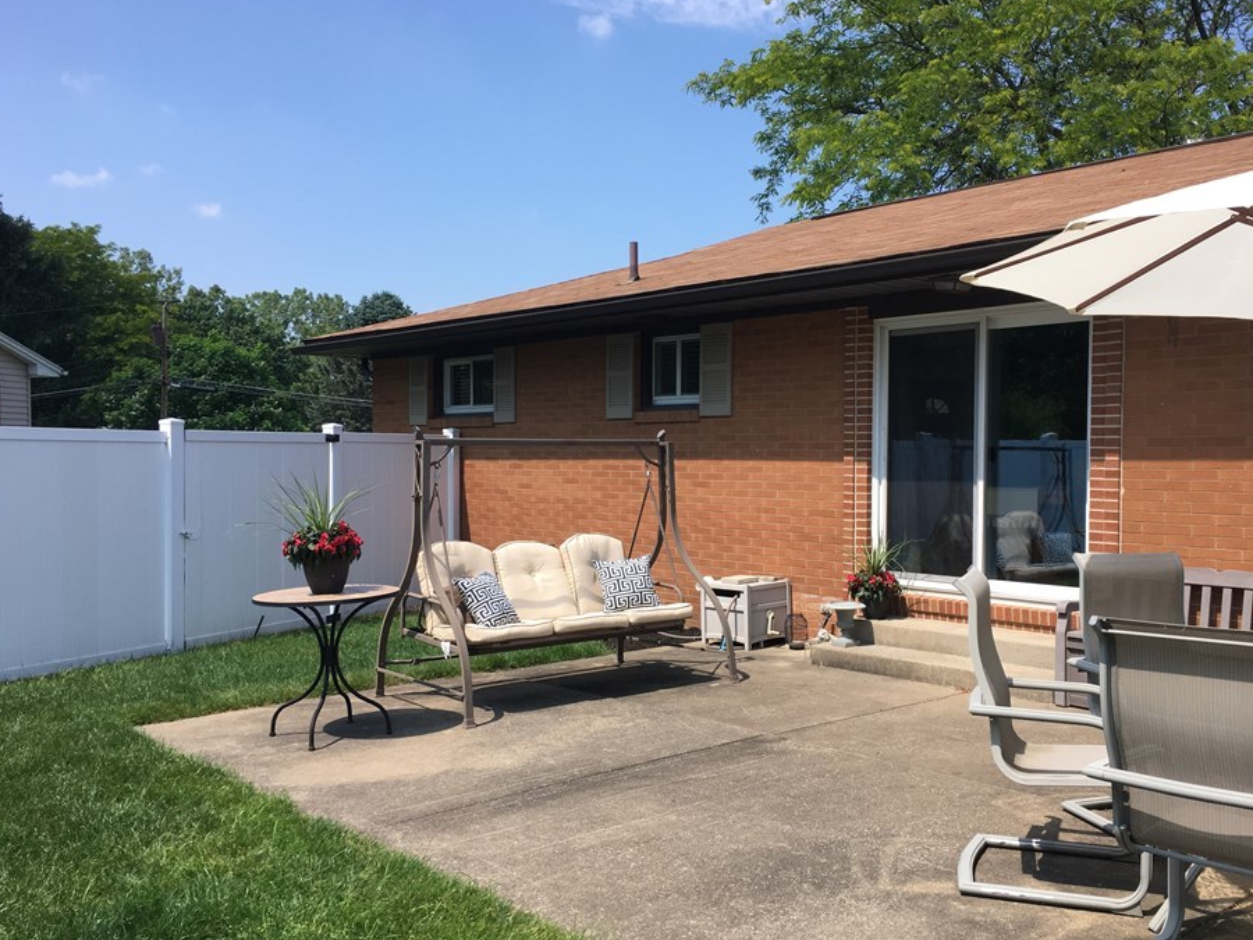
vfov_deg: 42.9
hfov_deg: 55.2
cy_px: 494
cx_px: 695
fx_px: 1195
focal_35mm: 33
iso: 32
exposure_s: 1/1241
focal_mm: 4.15
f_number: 2.2
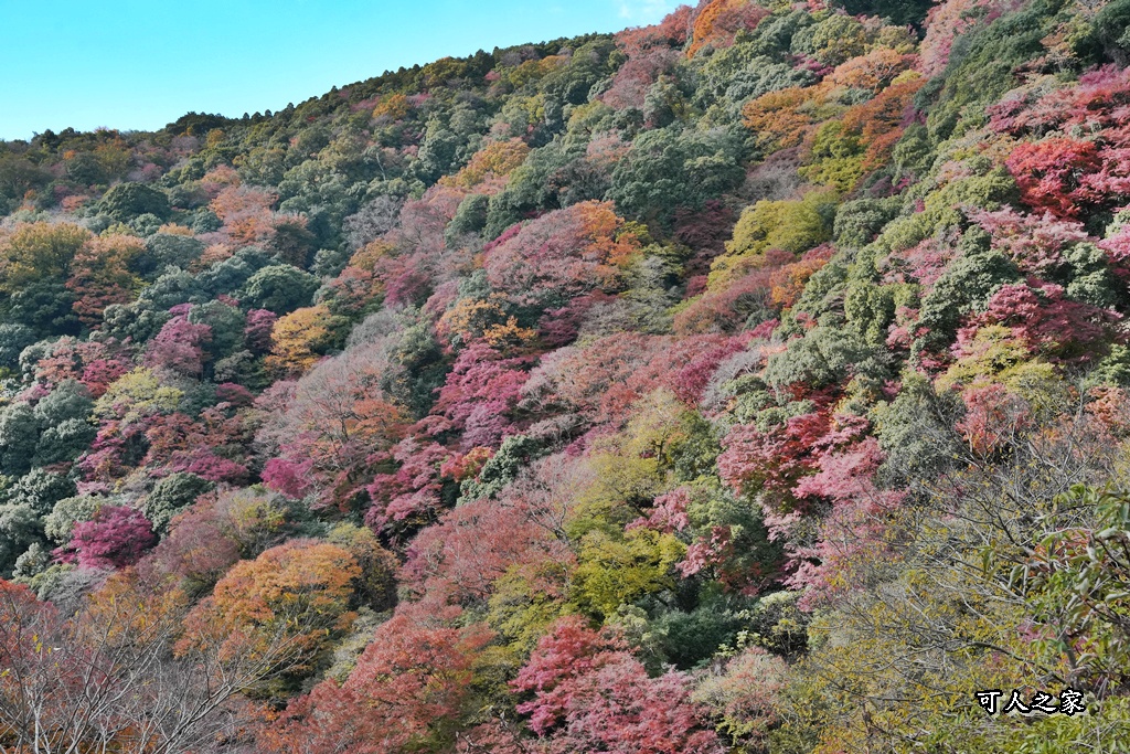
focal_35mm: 37
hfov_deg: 51.9
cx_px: 565
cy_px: 377
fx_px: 1161
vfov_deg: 36.0
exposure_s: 1/1250
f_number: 8
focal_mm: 37
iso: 1600
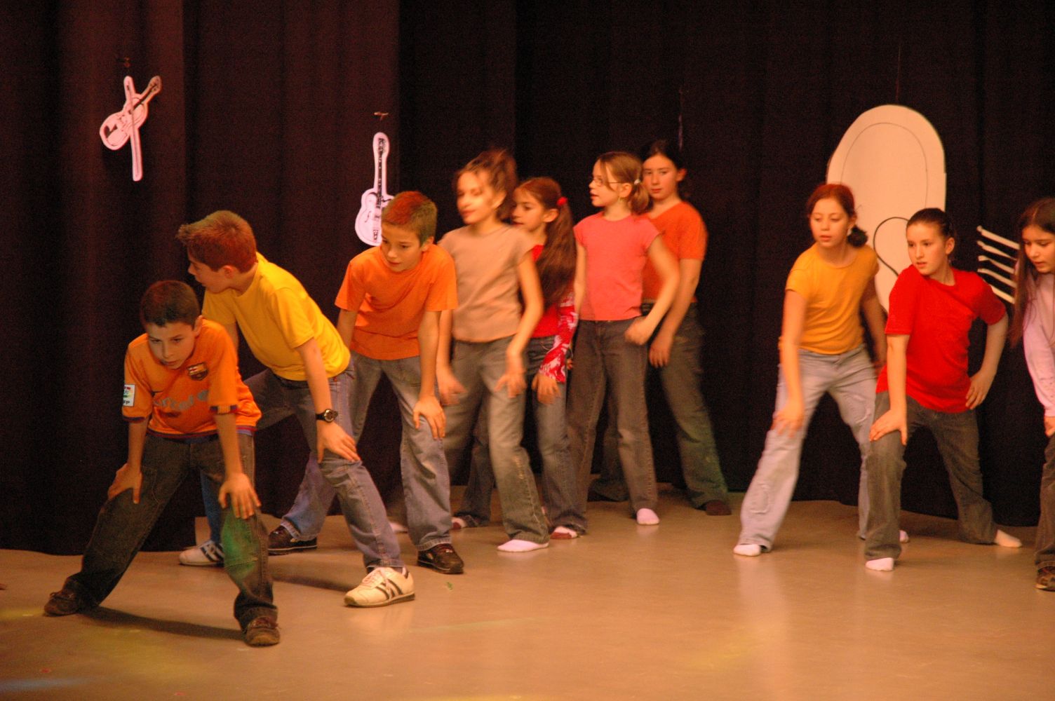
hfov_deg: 19.5
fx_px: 3074
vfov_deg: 13.0
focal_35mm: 105
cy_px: 350
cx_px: 528
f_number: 4.5
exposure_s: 1/15
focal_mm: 70
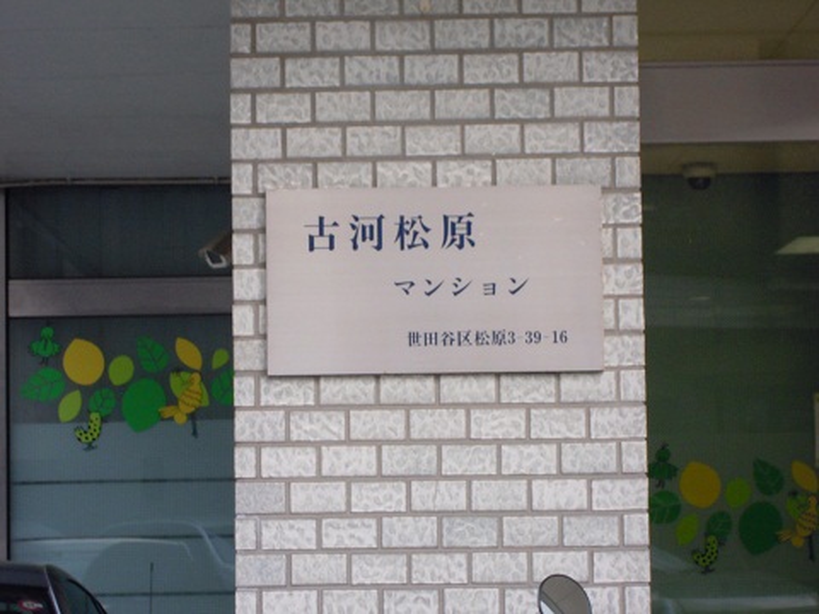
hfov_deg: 15.6
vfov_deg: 11.8
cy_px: 307
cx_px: 410
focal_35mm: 126
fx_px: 2981
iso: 400
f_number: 6.2
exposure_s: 1/30
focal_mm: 22.6
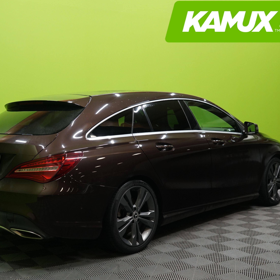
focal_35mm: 47
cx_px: 104
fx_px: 430
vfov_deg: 36.1
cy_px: 147
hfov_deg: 35.9
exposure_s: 1/20
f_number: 5.6
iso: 1000
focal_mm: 32
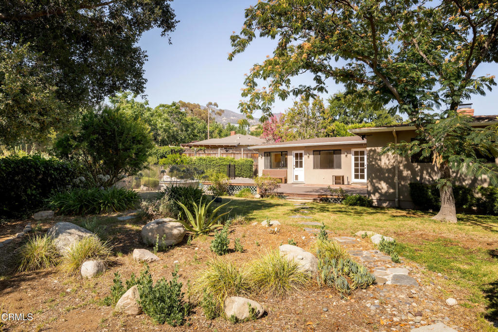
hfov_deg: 78.6
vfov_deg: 57.2
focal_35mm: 22
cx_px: 249
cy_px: 166
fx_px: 304
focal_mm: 22
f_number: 10
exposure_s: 1/200
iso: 64
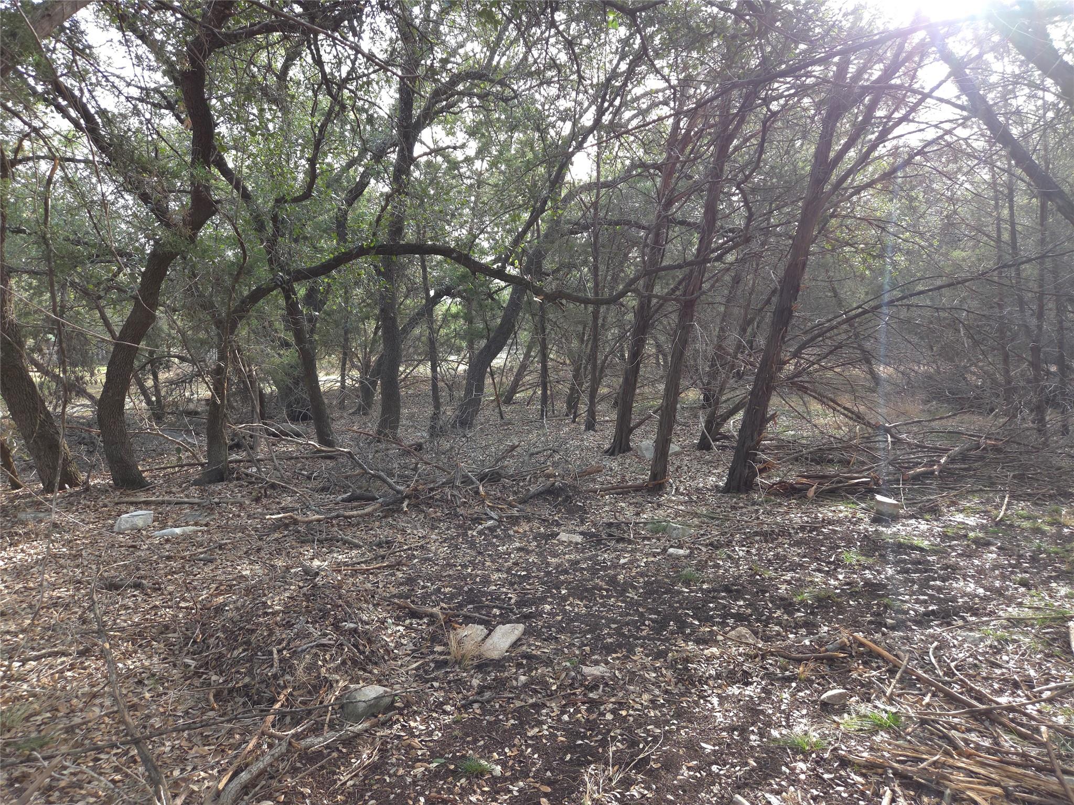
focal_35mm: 23
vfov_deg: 58.9
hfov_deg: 73.9
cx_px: 537
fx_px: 714
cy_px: 402
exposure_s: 1/120
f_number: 1.8
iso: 64
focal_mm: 5.4
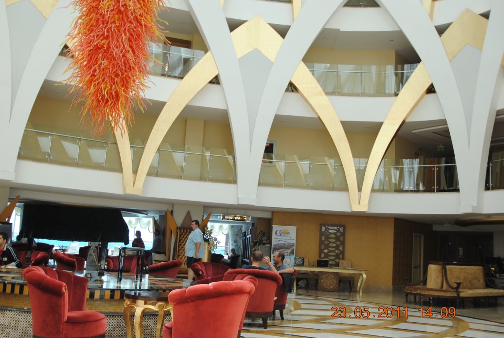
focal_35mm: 36
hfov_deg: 53.0
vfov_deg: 37.0
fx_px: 505
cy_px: 169
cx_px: 252
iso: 200
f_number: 4.5
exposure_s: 1/80
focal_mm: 24
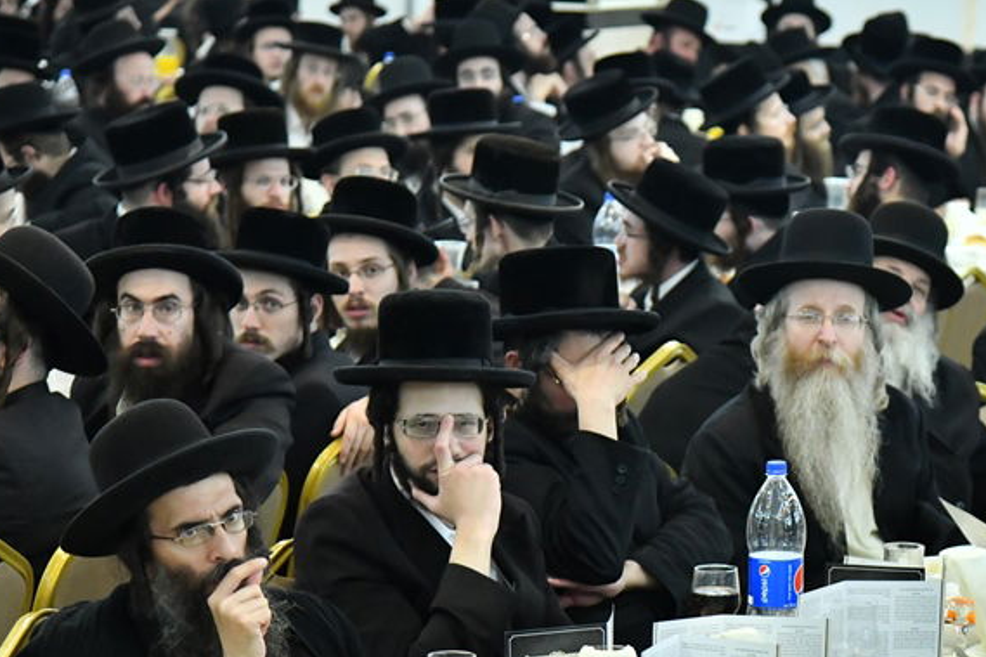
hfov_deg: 13.3
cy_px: 450
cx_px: 809
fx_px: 4189
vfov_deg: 9.0
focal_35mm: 153
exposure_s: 1/320
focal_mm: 85
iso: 4000
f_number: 4.5
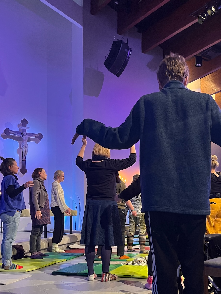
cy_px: 202
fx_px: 306
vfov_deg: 50.2
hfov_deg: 39.4
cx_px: 138
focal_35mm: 36
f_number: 1.6
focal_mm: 5.1
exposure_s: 1/40
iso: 640
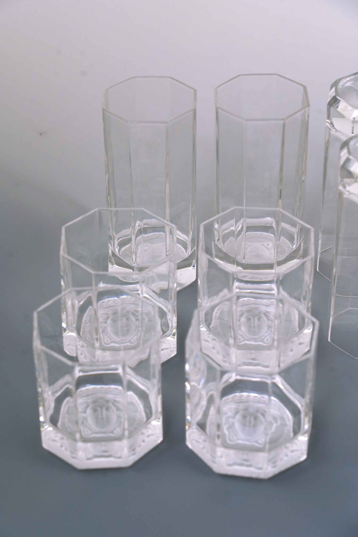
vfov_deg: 21.9
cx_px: 179
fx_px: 1387
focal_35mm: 93
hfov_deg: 14.7
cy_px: 268
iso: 1250
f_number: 8
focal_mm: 93
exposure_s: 1/125
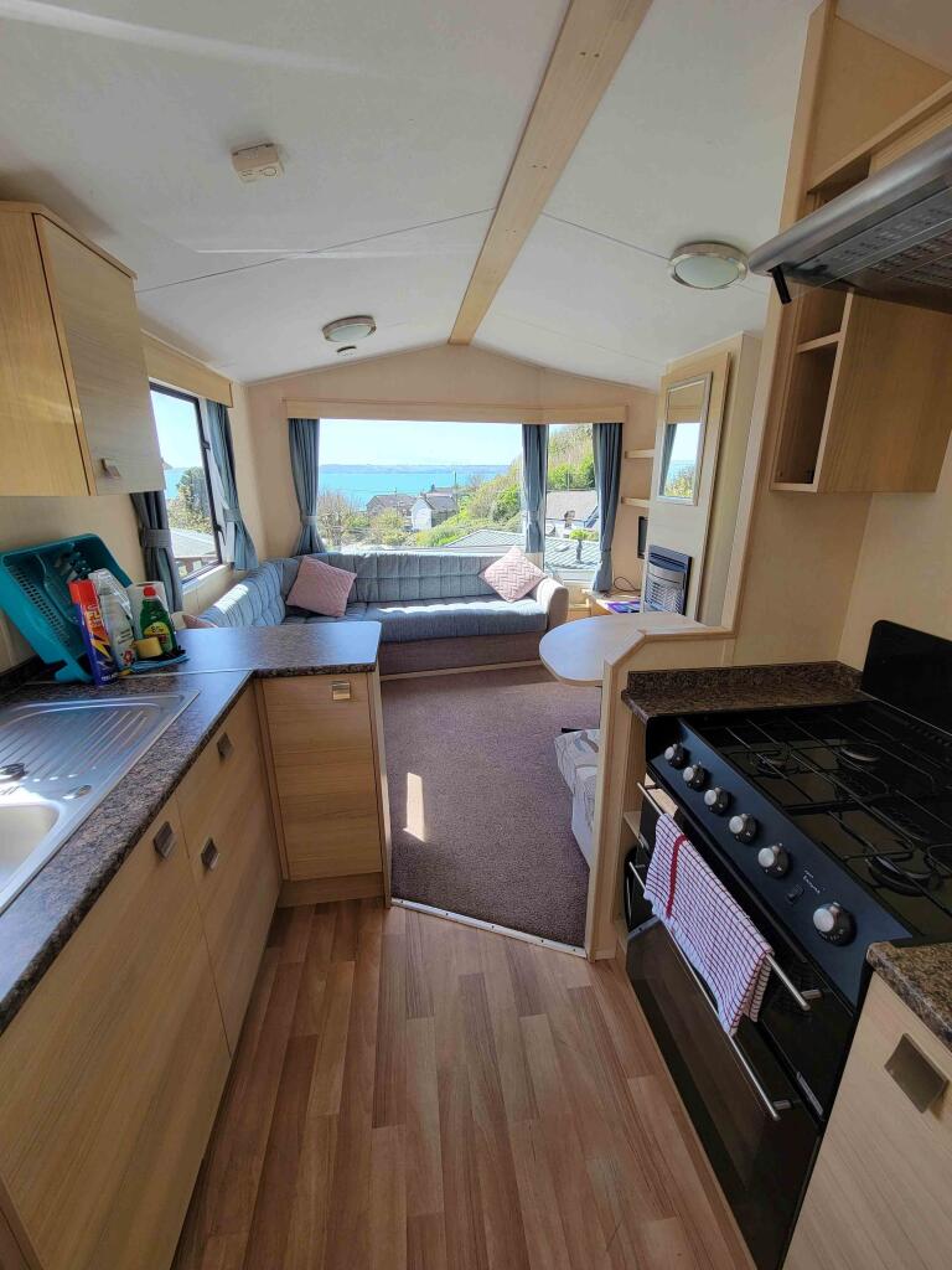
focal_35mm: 13
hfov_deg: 89.9
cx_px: 476
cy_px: 635
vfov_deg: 106.2
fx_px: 477
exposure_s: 1/152
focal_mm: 2.2
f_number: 2.2
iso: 50
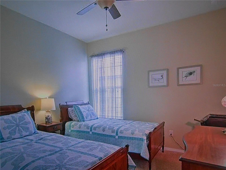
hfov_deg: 60.0
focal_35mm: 30
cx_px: 113
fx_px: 196
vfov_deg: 46.8
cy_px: 85
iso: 400
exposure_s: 1/160
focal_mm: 5.3
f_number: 3.8
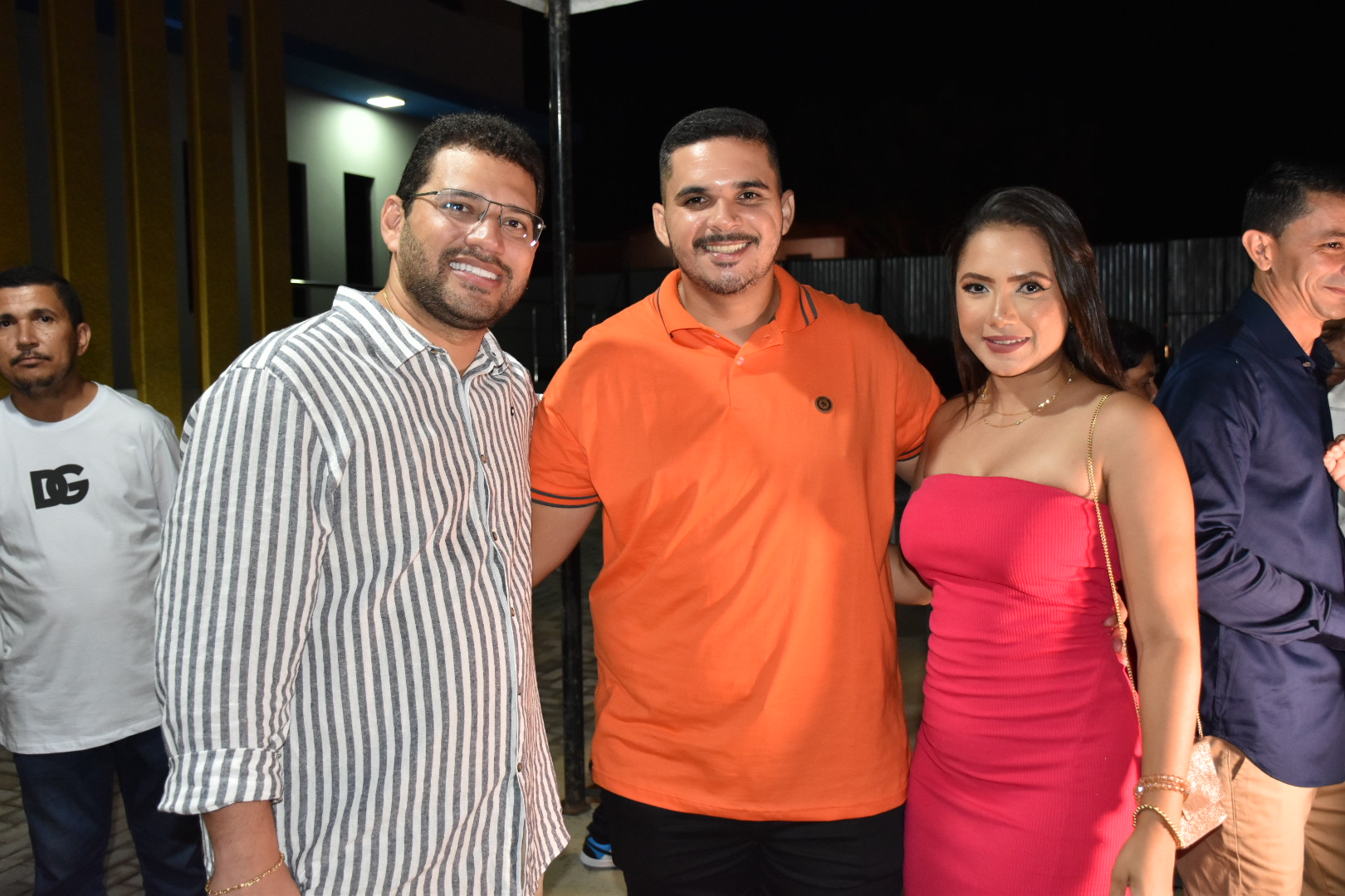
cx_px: 672
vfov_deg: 38.4
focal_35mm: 34
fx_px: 1289
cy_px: 448
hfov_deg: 55.1
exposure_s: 1/100
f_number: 3.8
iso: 1250
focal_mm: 23
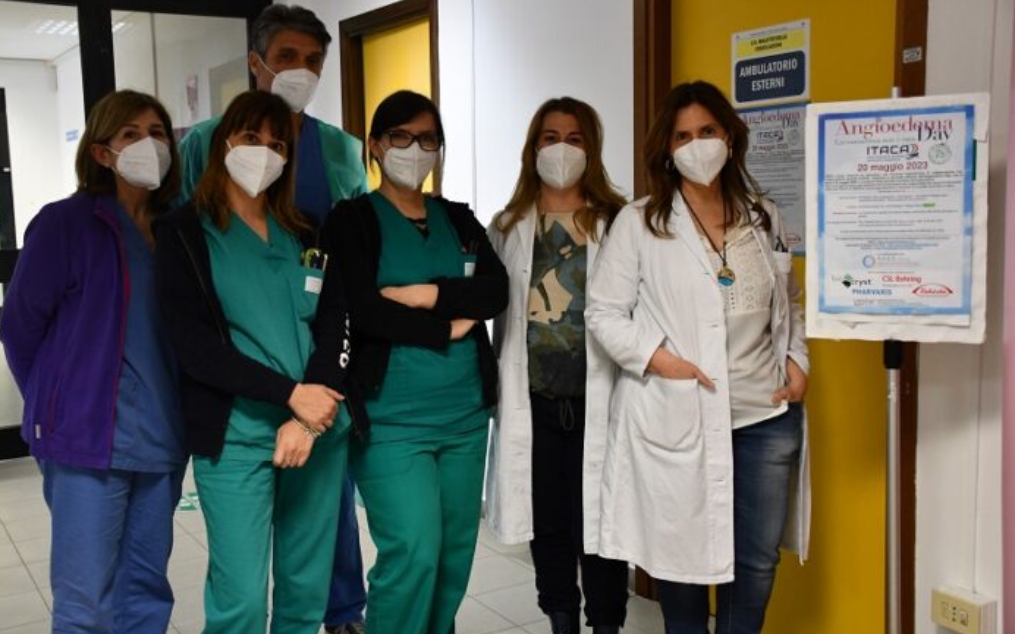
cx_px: 506
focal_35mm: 40
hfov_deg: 49.3
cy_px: 296
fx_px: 1106
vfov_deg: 32.0
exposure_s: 1/125
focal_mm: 26
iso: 2200
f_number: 3.8
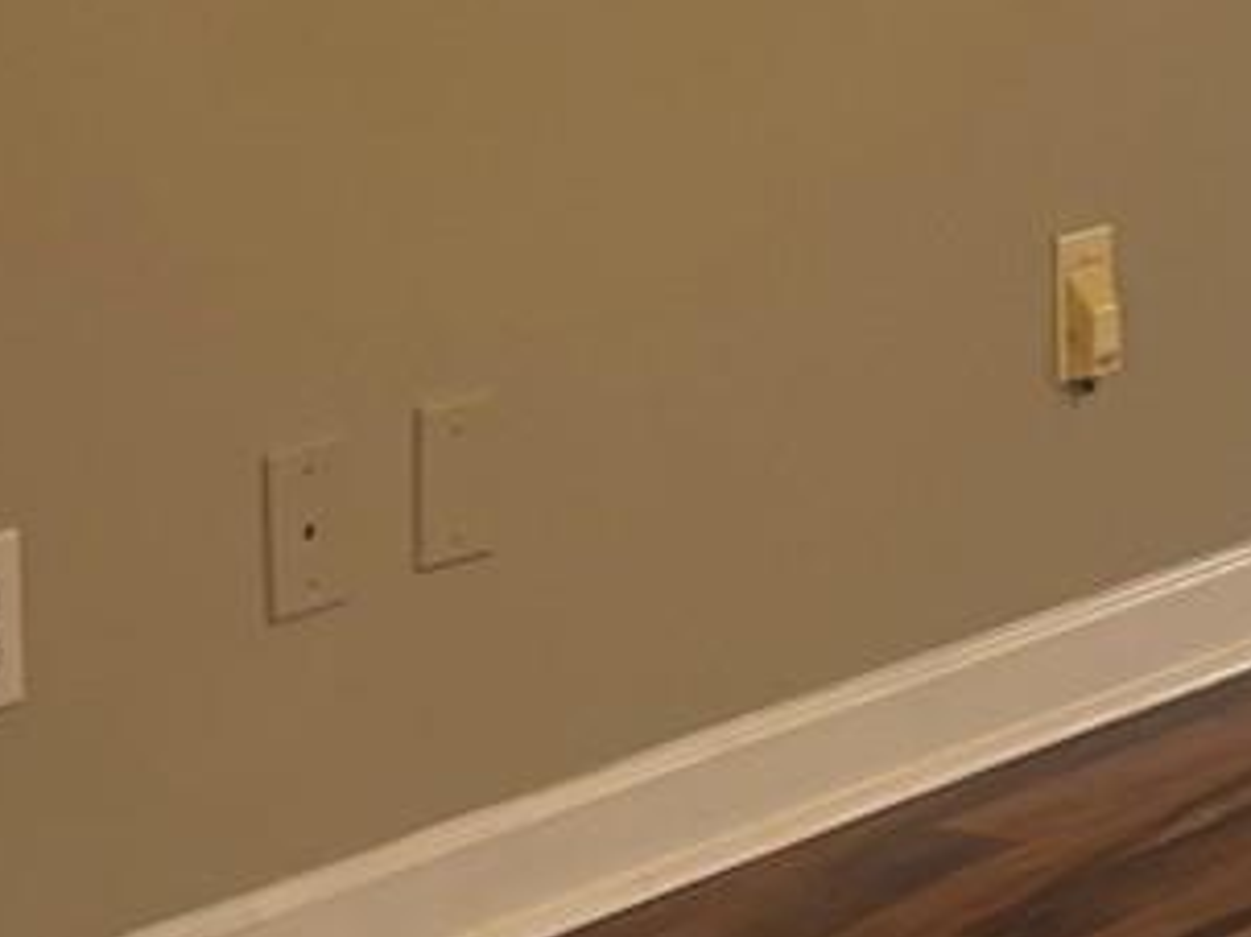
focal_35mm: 176
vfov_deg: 8.4
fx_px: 6358
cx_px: 1887
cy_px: -153
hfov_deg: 10.8
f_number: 1.6
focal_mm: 5.96
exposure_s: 1/120
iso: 100
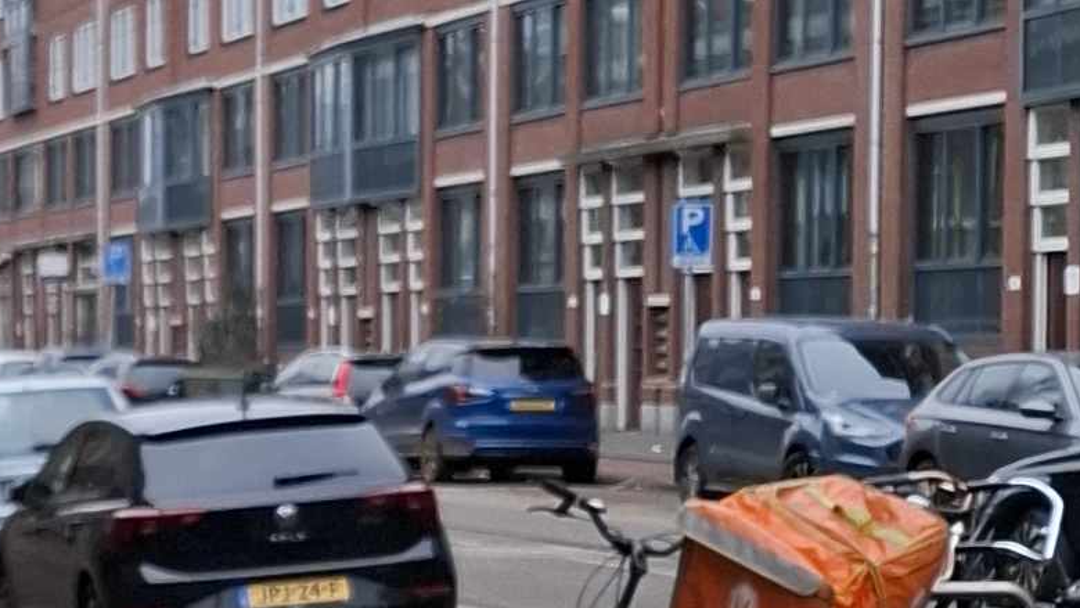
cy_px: 608
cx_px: -961
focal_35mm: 131
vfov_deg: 9.2
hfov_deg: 14.2
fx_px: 3752
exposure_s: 1/286
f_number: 1.8
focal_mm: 5.54
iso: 50
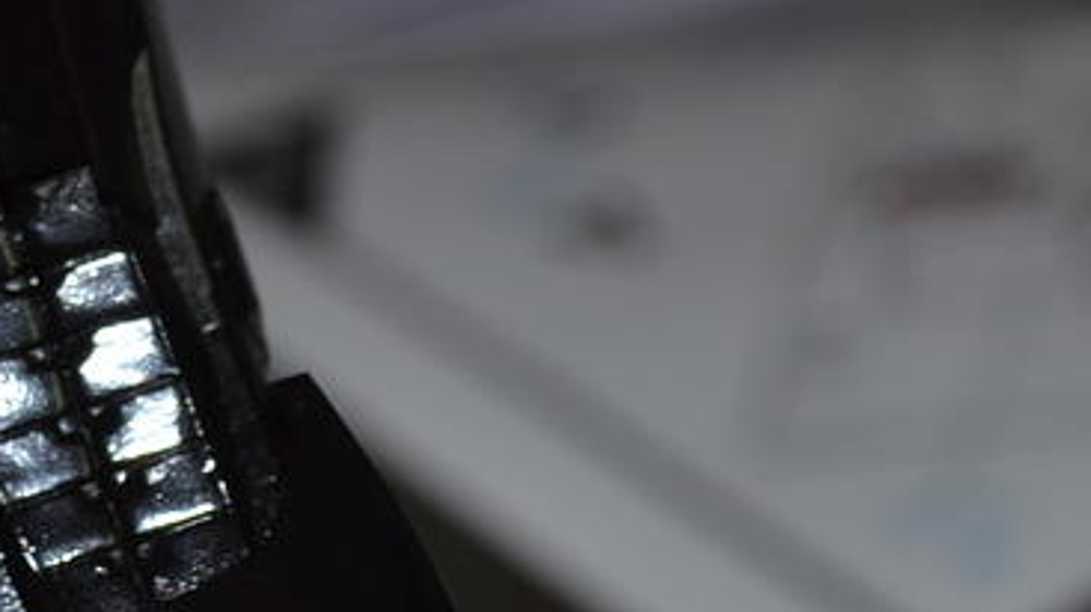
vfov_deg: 5.3
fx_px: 6535
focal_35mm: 226
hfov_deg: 9.4
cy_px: -526
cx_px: -113
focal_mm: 44
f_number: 8
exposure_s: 1/60
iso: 100
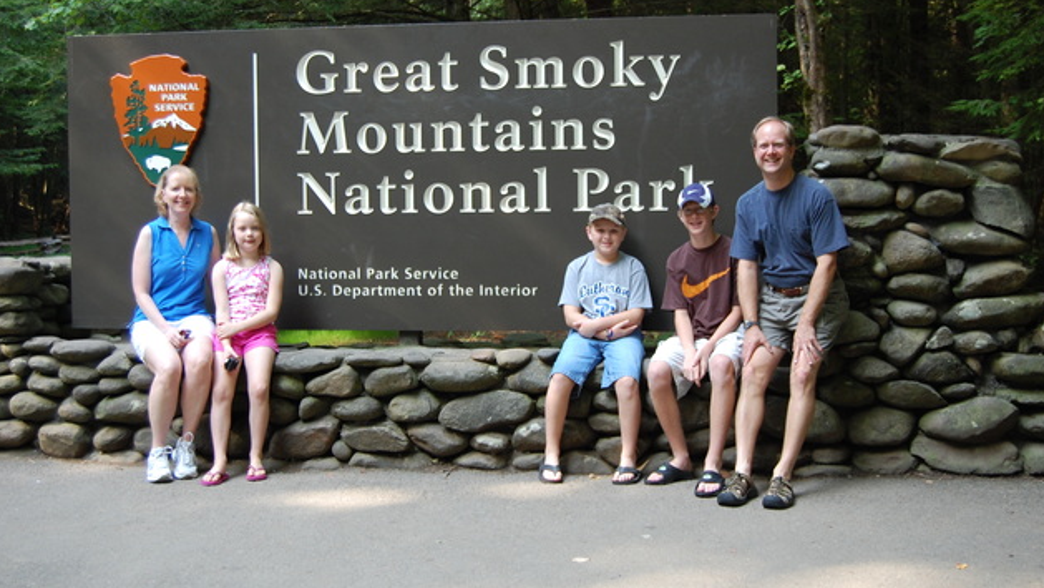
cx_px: 524
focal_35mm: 50
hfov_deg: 41.7
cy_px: 251
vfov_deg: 24.2
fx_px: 1371
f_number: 4.5
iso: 400
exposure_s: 1/80
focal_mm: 31
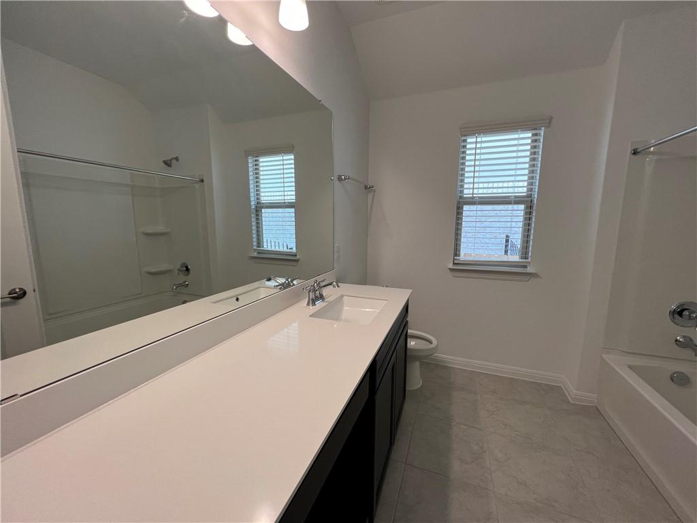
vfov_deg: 89.9
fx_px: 262
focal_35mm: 13
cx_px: 348
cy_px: 262
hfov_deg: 106.2
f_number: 1.8
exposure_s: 1/120
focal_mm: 1.57
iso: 100
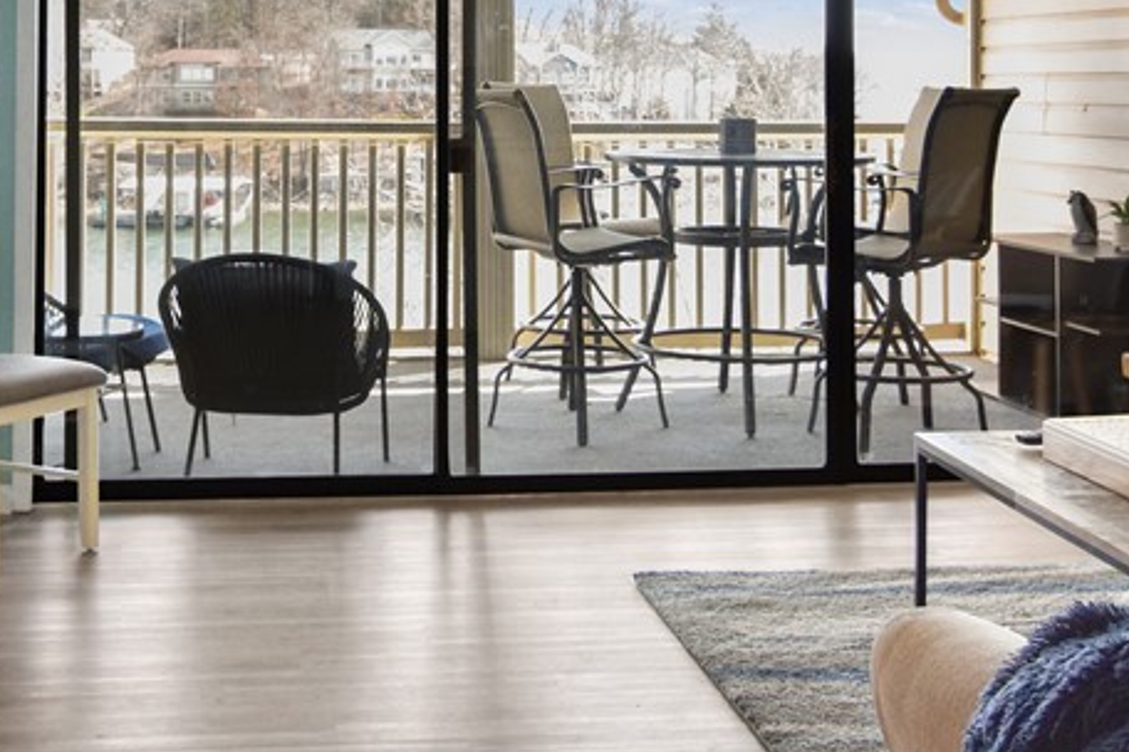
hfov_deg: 39.1
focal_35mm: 50
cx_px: 376
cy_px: 16
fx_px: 1568
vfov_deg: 25.8
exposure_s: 1/80
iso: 200
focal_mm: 14
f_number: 5
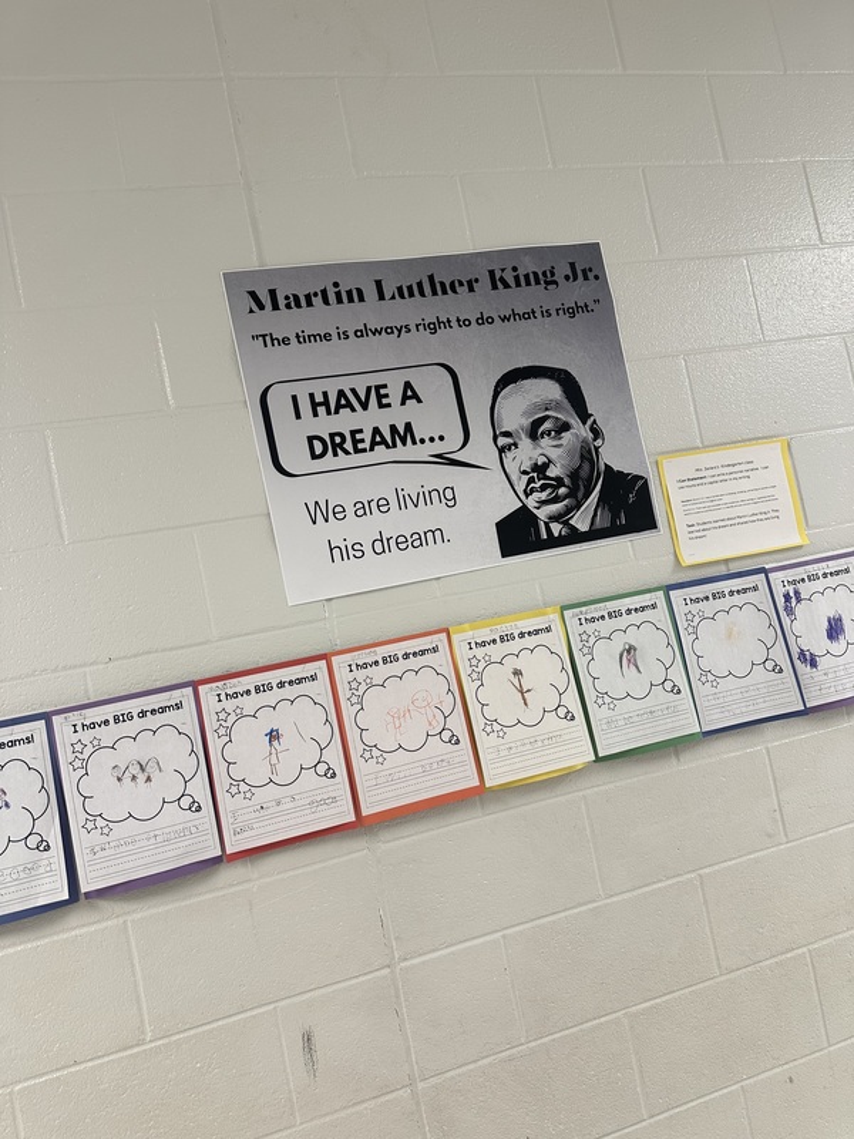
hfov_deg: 56.8
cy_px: 570
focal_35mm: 24
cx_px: 427
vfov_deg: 71.6
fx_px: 789
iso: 160
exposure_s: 1/60
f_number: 1.78
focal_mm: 6.86
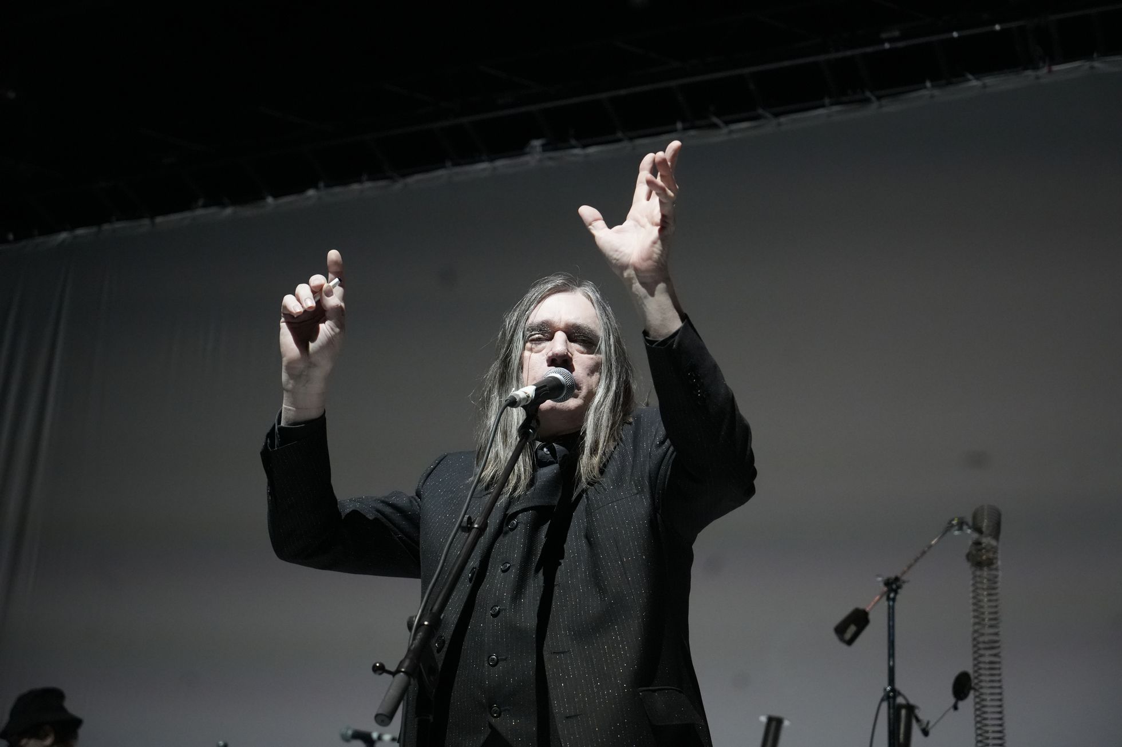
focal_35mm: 68
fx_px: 2119
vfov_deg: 20.0
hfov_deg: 29.7
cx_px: 561
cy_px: 374
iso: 6400
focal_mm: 68
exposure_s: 1/640
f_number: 5
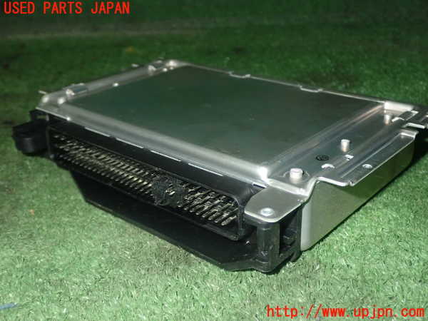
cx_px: 214
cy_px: 160
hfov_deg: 42.9
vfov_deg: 32.9
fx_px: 544
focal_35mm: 44
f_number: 9
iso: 640
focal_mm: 7.84
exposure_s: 1/40
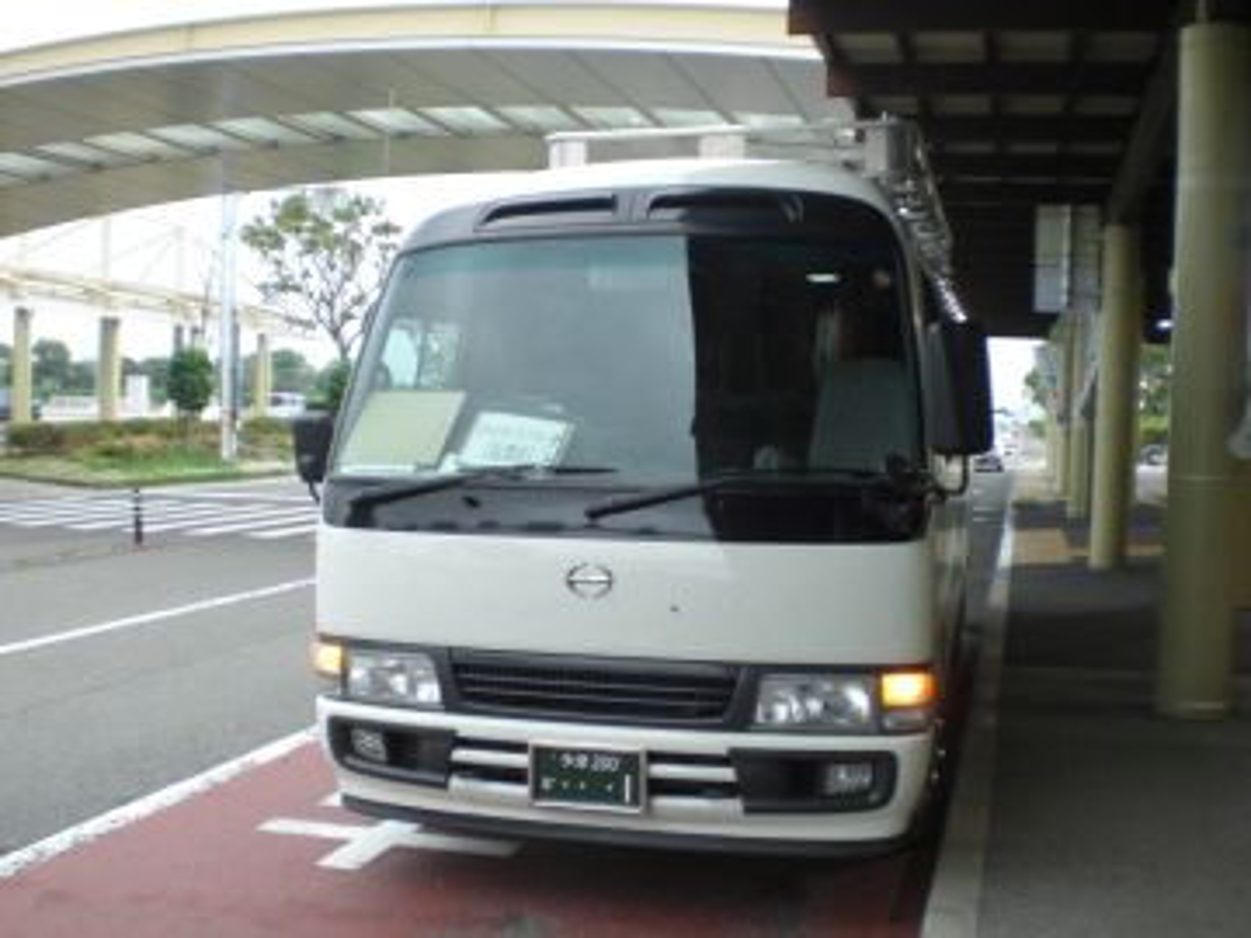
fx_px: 1373
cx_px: 626
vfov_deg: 37.7
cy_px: 469
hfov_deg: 49.0
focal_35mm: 38
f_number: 3.1
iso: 200
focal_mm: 6.3
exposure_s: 1/100
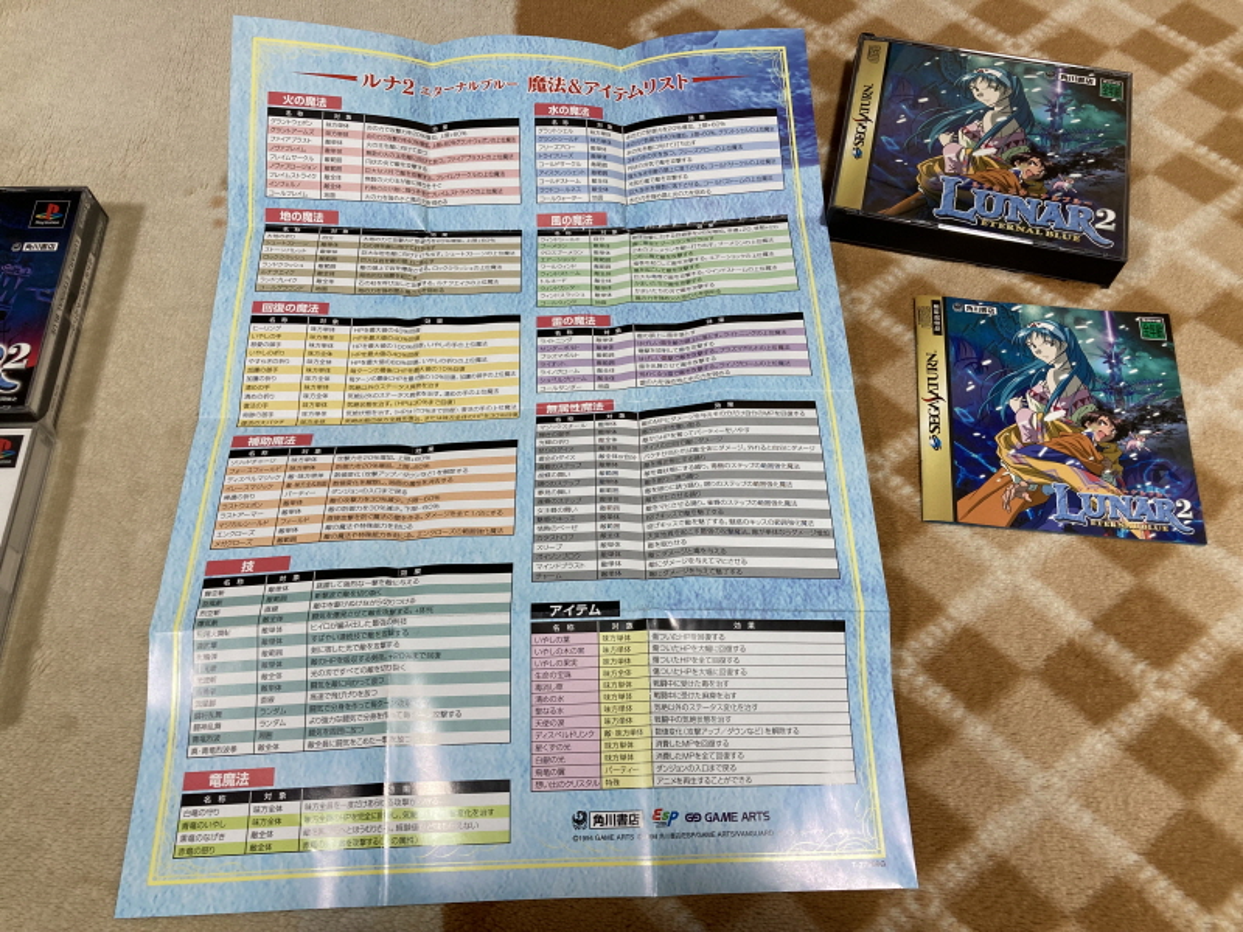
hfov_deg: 63.4
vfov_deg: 49.7
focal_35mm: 28
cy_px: 466
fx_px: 1005
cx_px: 622
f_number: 1.8
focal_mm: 3.99
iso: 64
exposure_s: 1/50
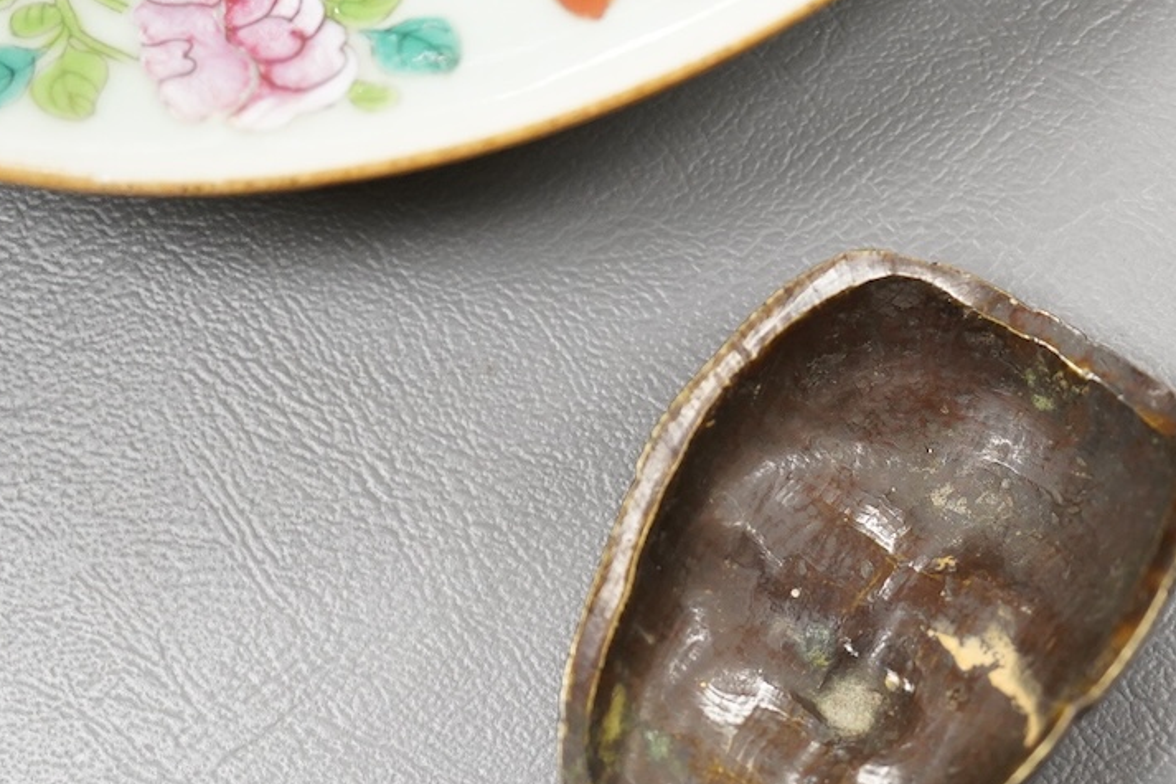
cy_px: 593
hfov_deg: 28.0
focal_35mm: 71
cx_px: 903
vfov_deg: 19.0
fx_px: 2319
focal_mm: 30
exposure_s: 1/200
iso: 2500
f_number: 3.5
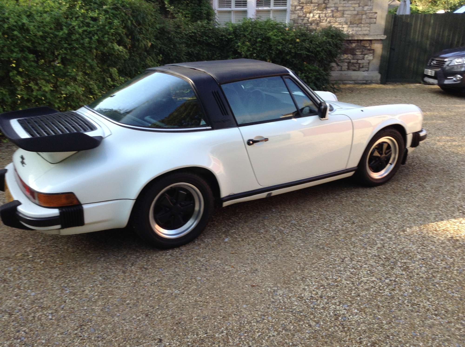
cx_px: 232
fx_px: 443
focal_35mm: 33
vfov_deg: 42.8
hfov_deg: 55.4
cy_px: 174
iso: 32
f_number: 2.4
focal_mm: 3.3
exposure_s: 1/209
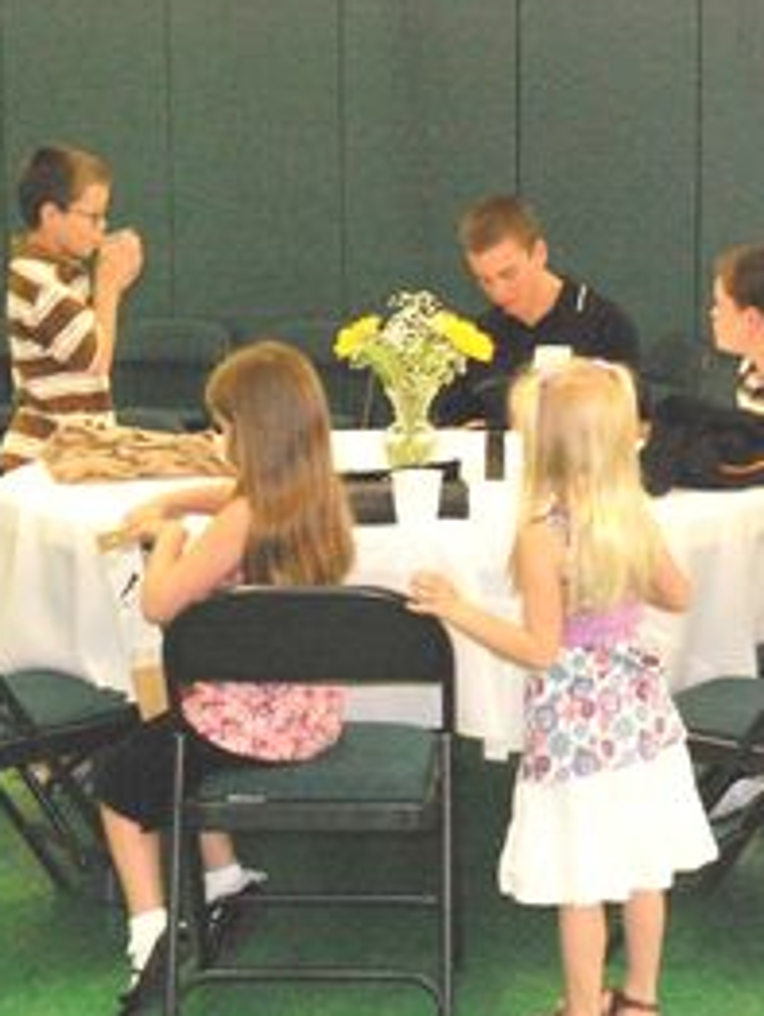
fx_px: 2585
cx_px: 516
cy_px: 512
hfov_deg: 16.8
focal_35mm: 88
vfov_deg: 22.2
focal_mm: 40
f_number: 10
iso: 1600
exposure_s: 1/25
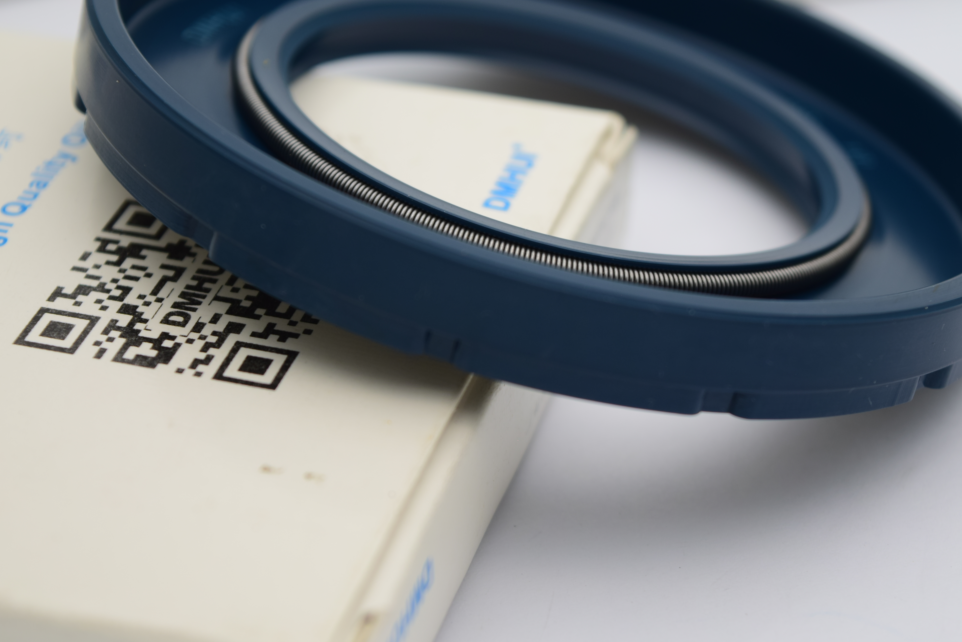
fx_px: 2635
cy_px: 346
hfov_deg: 20.7
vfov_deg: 13.9
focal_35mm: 99
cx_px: 514
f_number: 5.6
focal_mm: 55
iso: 100
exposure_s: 1/13
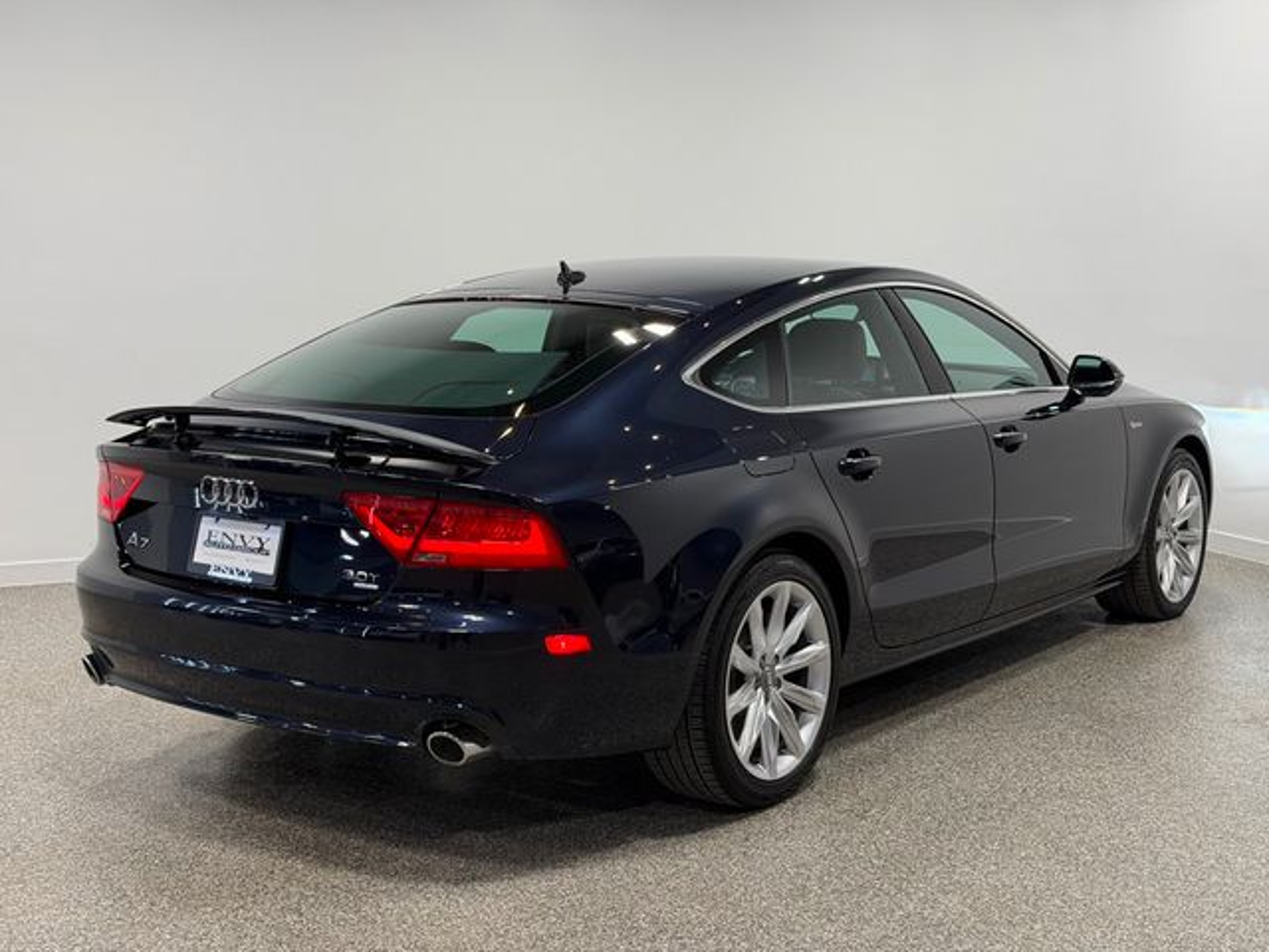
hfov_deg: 39.7
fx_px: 1760
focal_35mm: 48
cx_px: 634
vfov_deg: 30.3
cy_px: 476
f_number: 1.78
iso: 50
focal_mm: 6.76
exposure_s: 1/188
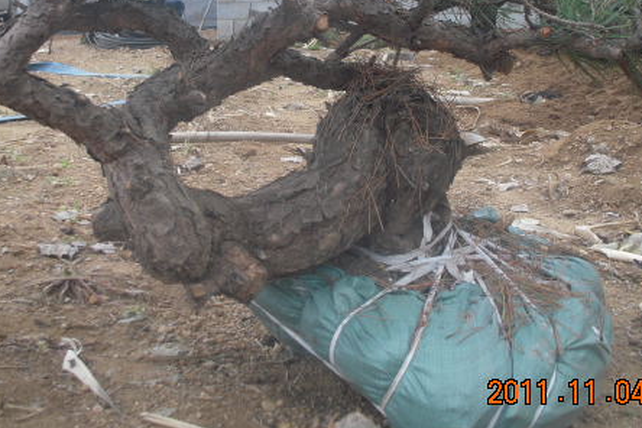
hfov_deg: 35.1
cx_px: 317
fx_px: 1016
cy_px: 119
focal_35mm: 57
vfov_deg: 23.6
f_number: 3.3
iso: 100
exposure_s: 1/50
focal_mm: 6.3
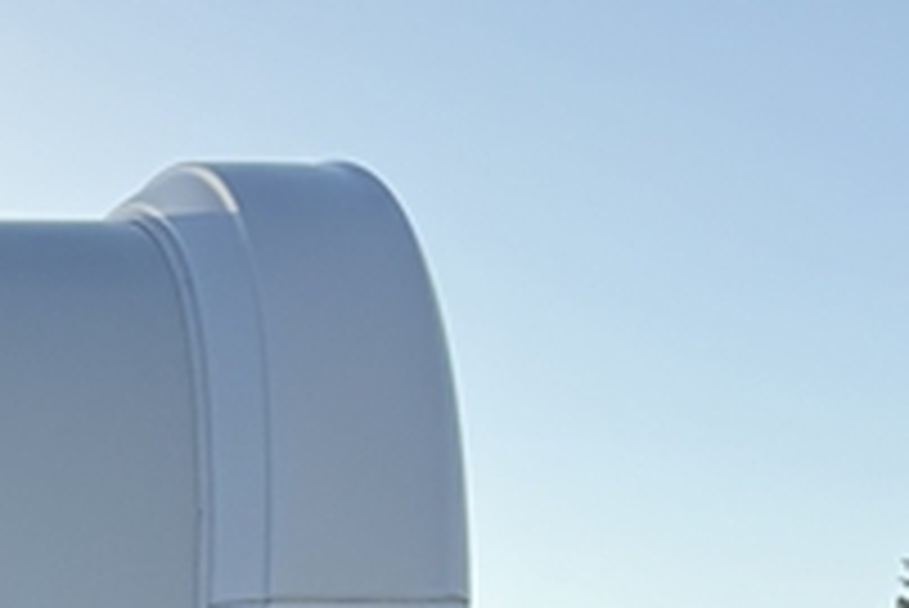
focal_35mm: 111
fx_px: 2805
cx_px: -716
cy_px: 1340
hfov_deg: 15.8
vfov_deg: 10.9
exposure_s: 1/2232
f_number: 1.78
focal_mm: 6.76
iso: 100
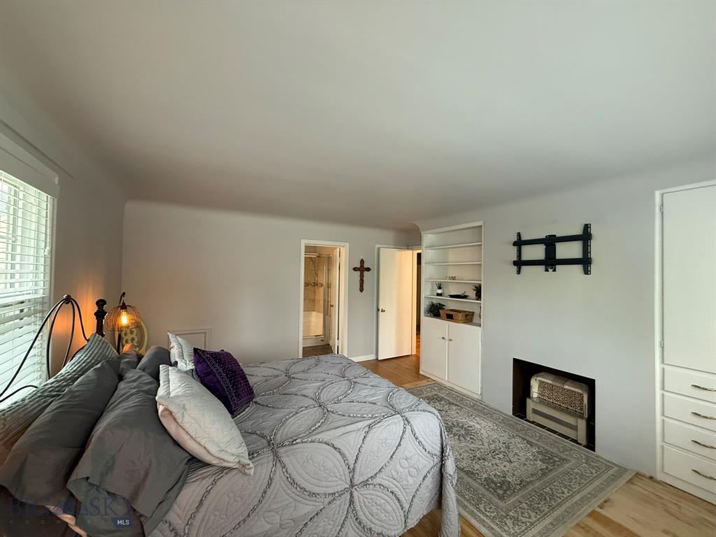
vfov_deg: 85.7
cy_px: 268
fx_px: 290
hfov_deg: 102.1
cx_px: 358
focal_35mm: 14
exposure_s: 1/60
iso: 320
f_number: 2.2
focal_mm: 2.22
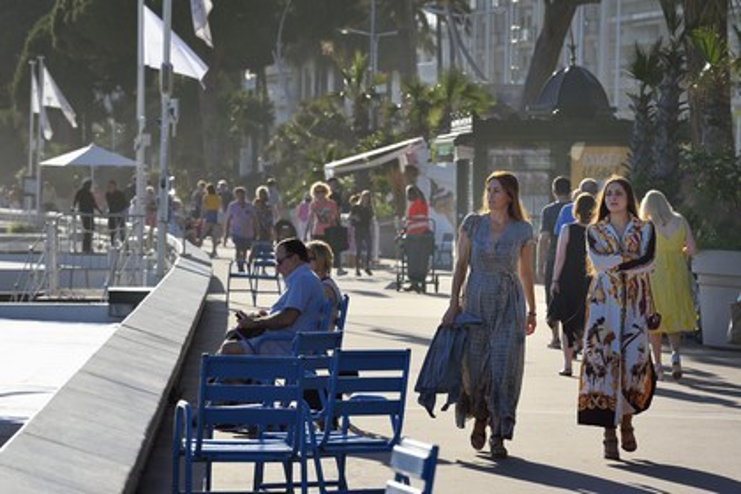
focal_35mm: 200
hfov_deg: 10.3
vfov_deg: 6.9
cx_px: 370
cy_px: 247
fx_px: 4116
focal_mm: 200
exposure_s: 1/320
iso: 200
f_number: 10
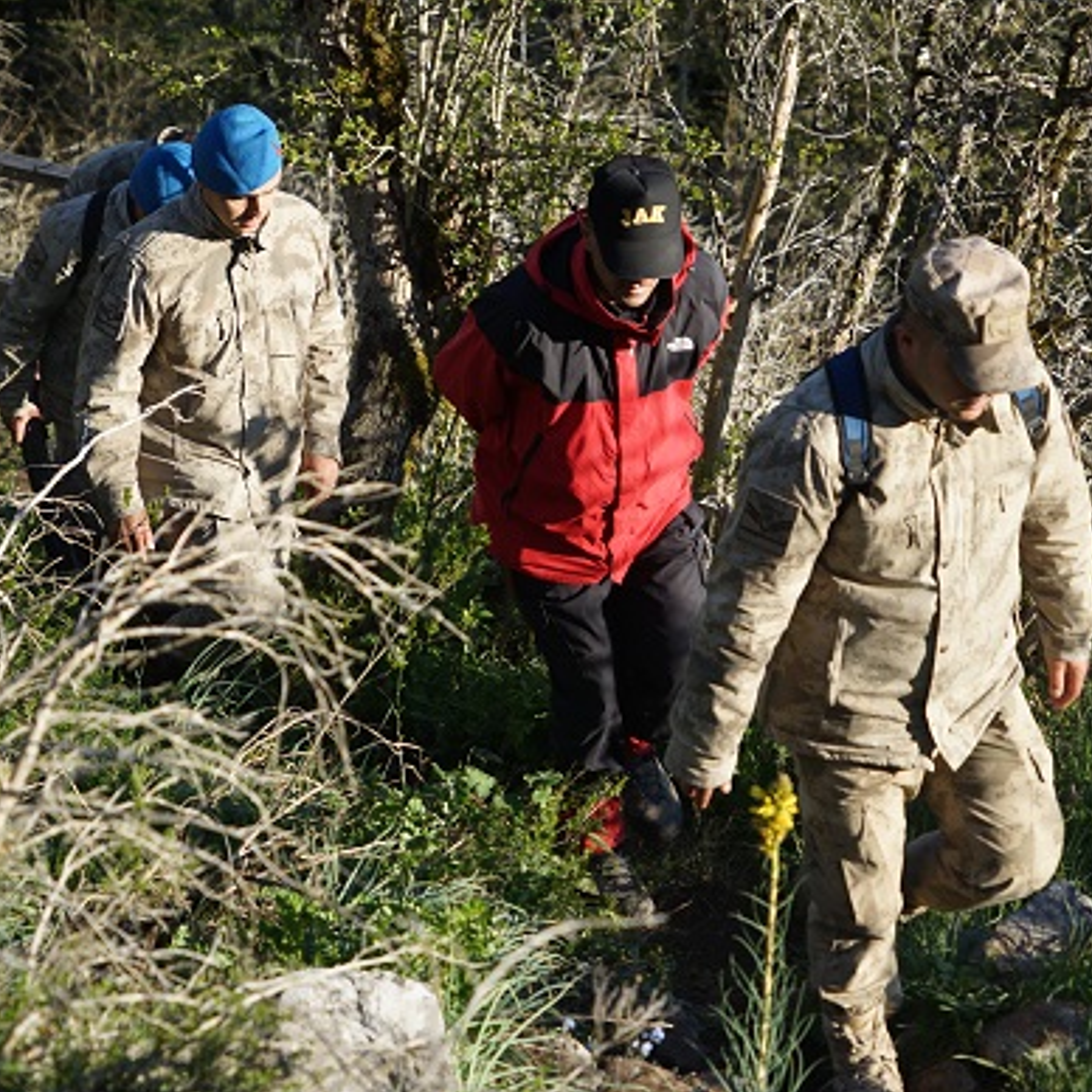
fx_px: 4497
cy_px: 532
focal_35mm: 126
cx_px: 608
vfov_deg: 13.8
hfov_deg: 13.8
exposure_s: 1/160
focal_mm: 96
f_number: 6.3
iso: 100
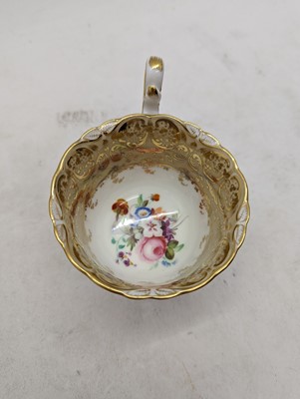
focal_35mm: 24
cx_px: 150
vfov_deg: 71.5
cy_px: 200
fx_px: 277
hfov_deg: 56.9
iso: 68
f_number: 1.85
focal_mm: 6.81
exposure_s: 1/102
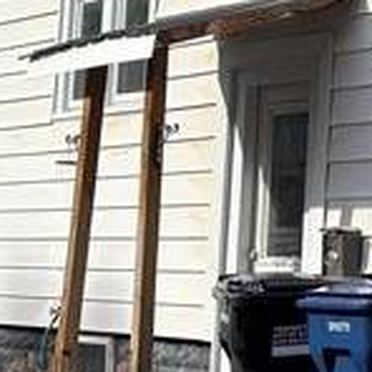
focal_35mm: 159
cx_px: 752
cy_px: -138
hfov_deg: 10.1
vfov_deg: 10.7
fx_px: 1933
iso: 50
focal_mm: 5.96
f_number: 1.6
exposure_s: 1/3534
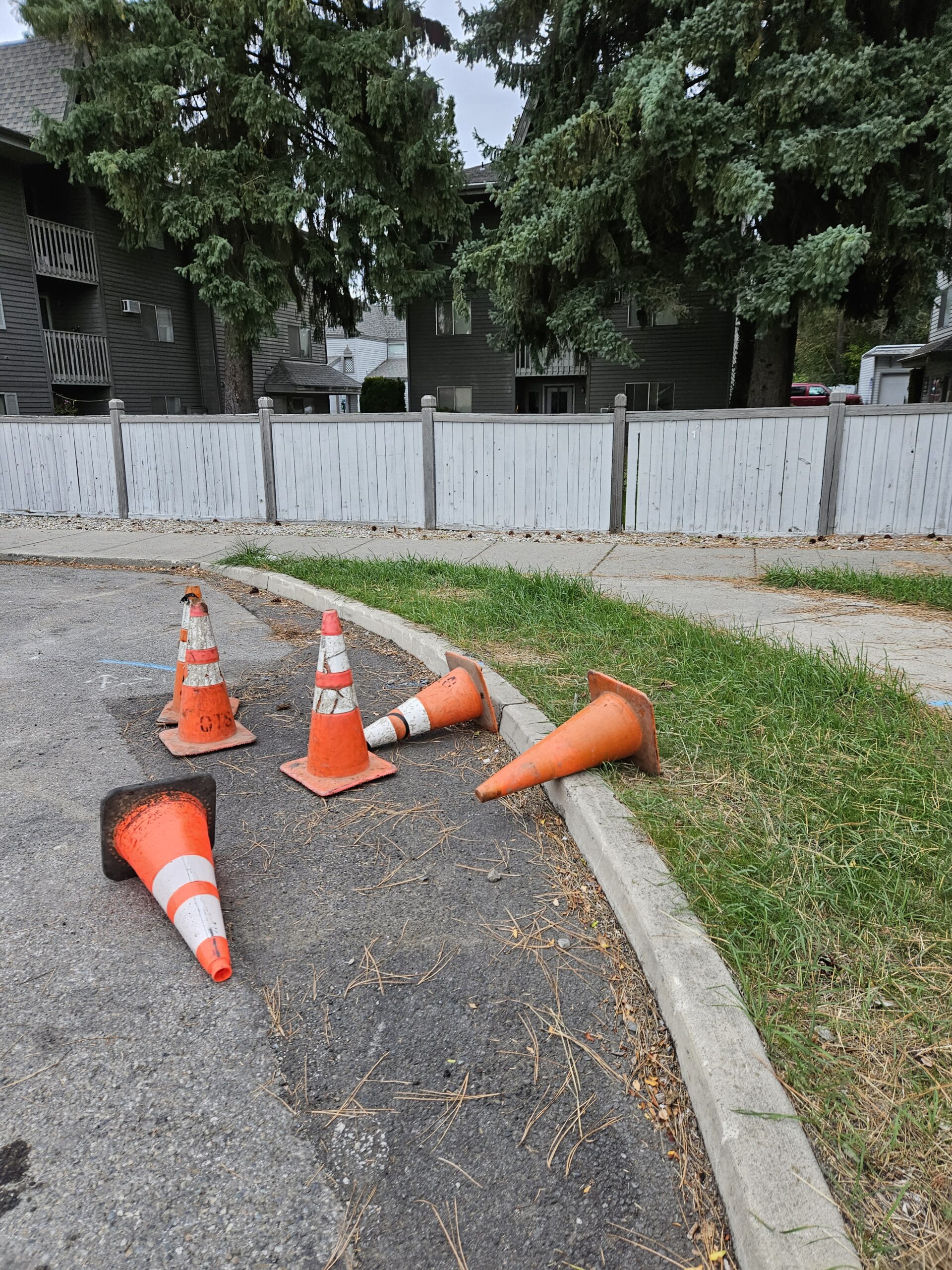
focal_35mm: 23
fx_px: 843
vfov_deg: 73.9
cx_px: 476
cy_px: 635
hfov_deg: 58.9
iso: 32
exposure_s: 1/251
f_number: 1.8
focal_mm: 5.4
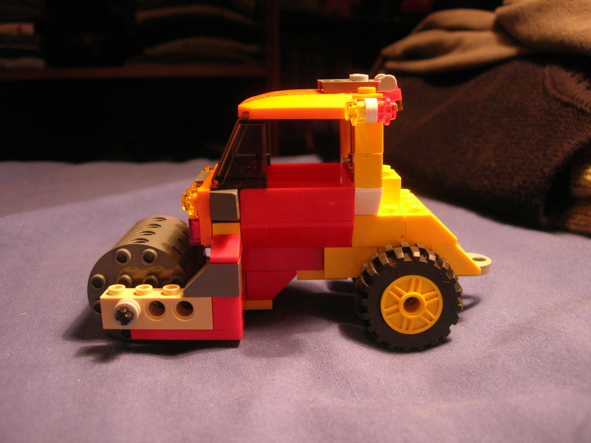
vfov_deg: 37.7
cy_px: 222
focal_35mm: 38
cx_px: 296
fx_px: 649
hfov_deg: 49.0
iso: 200
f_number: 2.8
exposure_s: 1/60
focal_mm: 7.8
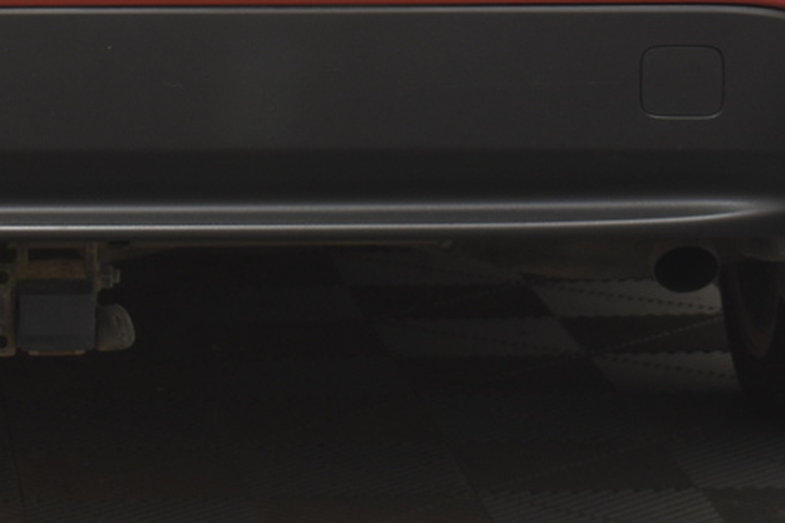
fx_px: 4448
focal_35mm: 204
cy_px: -383
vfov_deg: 6.6
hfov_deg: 10.0
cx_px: 64
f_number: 4.8
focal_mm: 38
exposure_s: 1/3
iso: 200
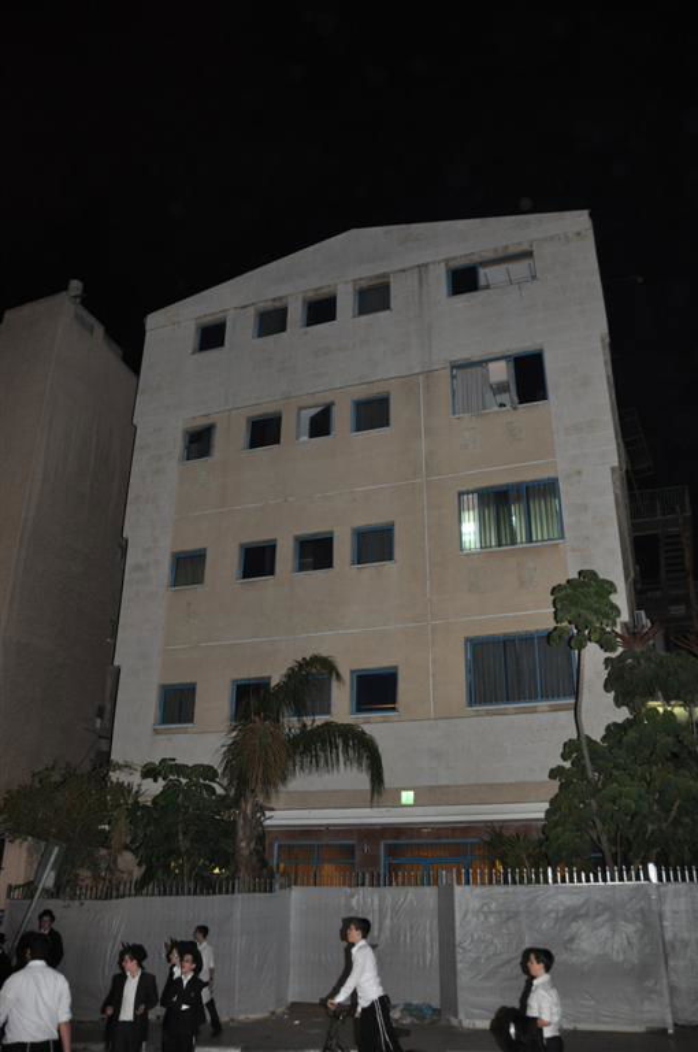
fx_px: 787
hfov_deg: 47.8
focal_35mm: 27
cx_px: 349
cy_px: 526
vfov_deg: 67.4
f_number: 4
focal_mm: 18
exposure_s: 1/60
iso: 800
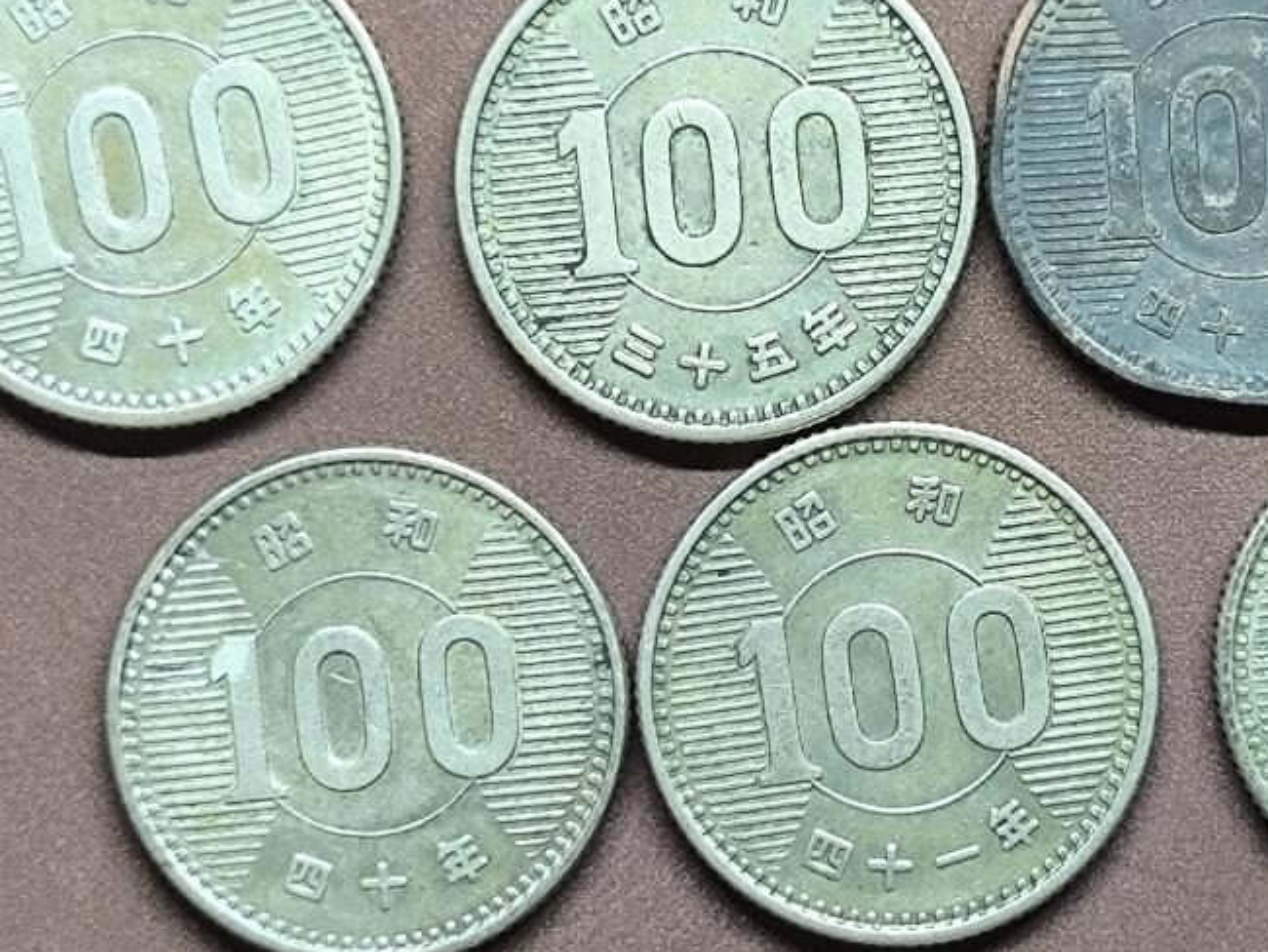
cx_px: 882
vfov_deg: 13.2
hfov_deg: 17.5
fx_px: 4104
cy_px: 392
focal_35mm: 112
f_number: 1.7
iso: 200
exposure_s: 1/100
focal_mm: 5.35
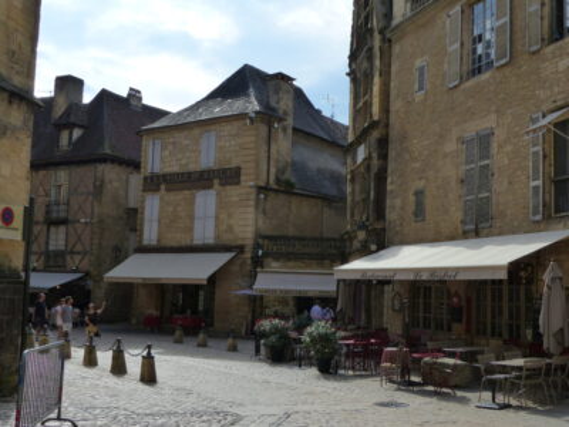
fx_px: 723
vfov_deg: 32.9
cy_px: 214
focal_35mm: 44
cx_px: 284
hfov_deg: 42.9
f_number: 5.6
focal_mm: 7.8
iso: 200
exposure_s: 1/800
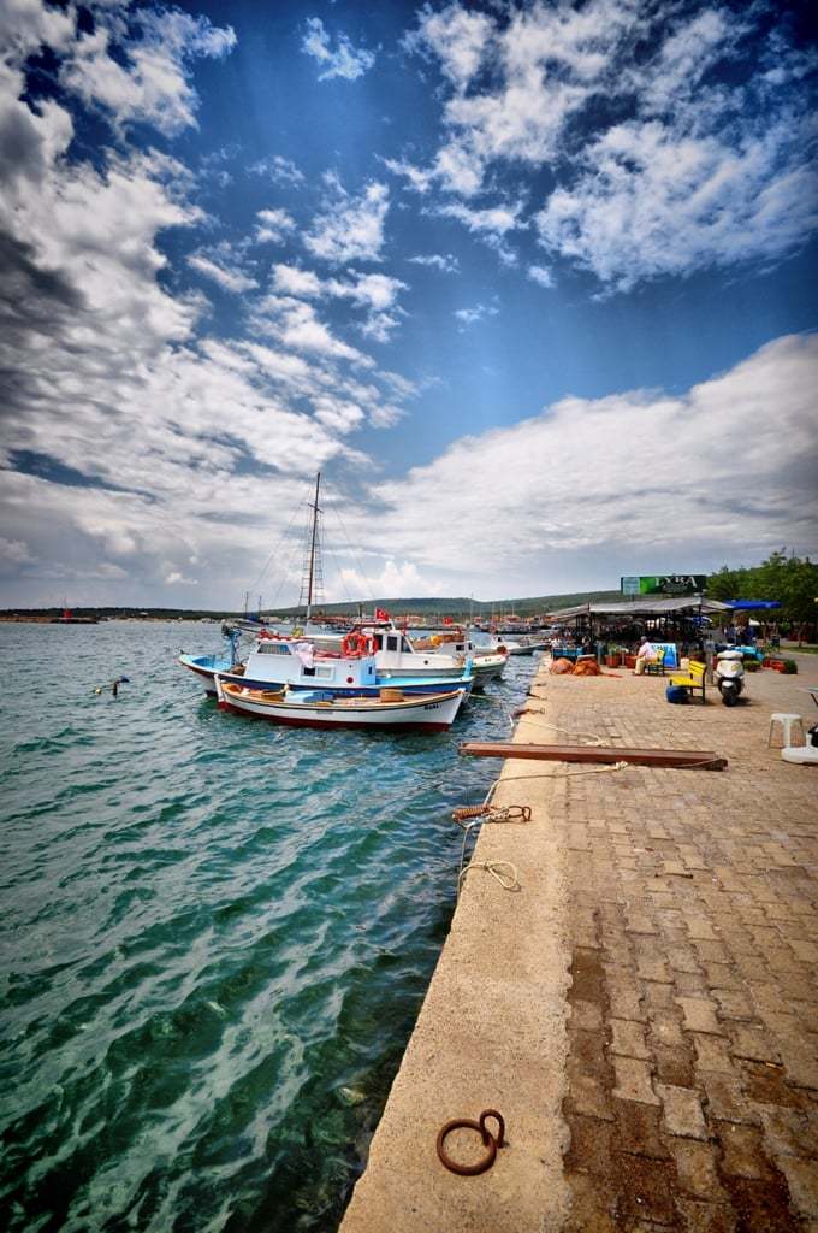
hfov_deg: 77.2
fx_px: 513
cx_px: 409
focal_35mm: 15
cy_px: 616
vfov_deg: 100.5
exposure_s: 1/250
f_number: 8
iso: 200
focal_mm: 10
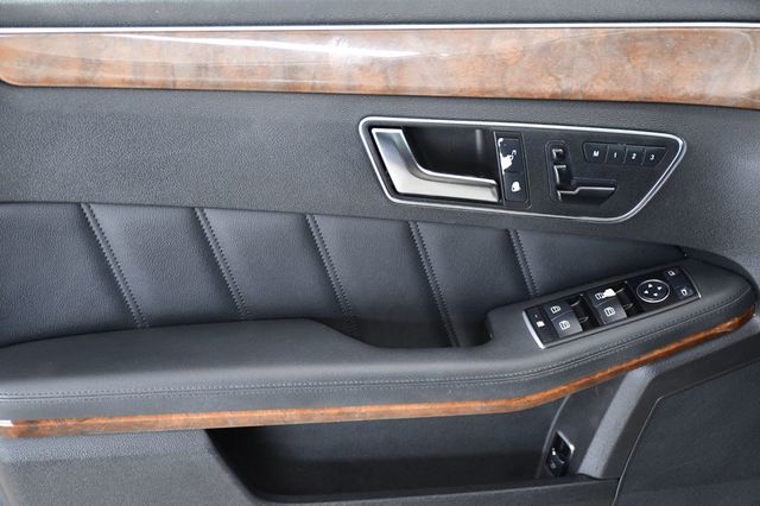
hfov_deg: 26.0
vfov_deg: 17.5
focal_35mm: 78
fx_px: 1646
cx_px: 380
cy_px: 253
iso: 2500
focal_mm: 52
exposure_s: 1/125
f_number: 5.6
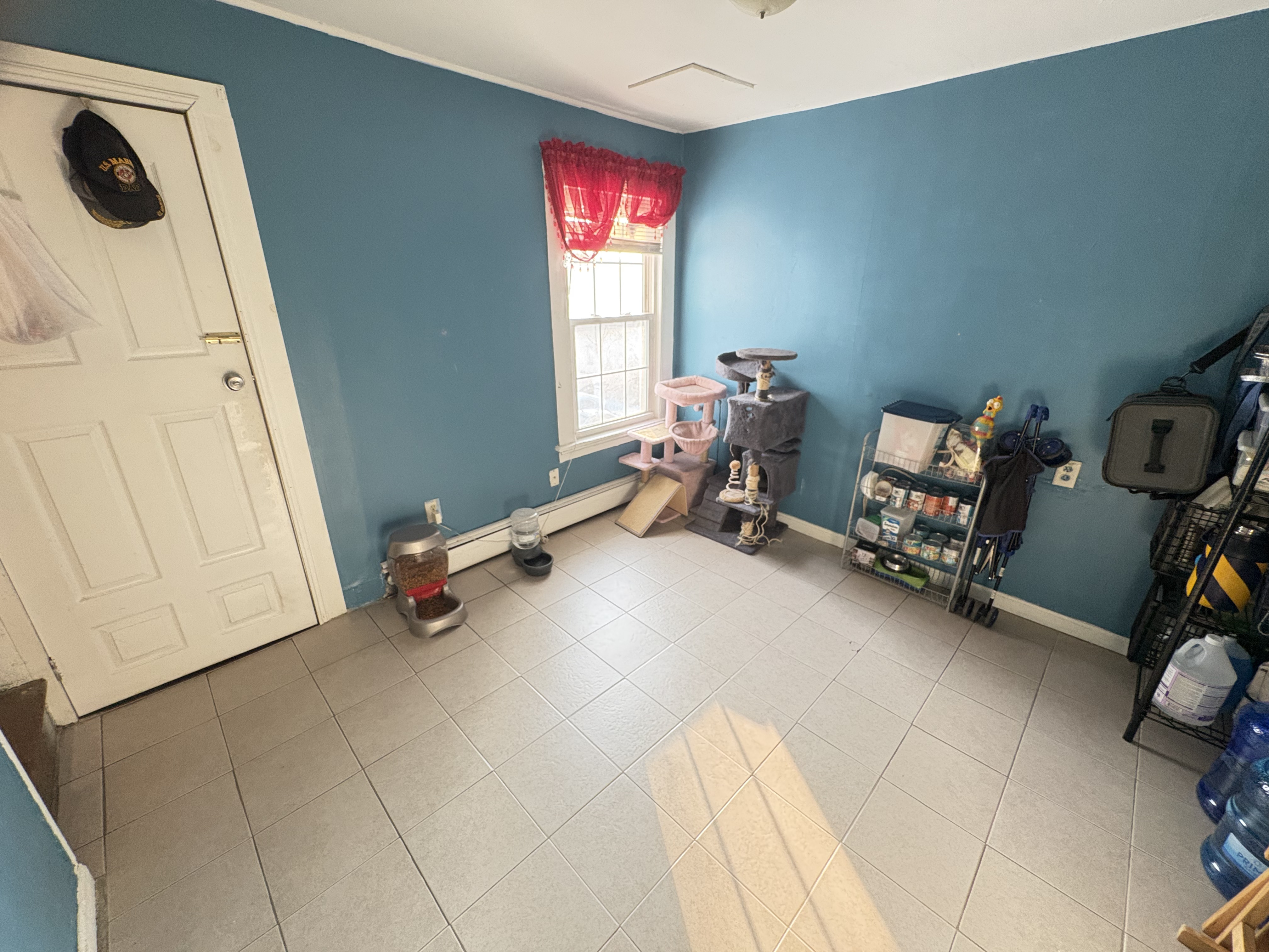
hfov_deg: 102.1
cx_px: 634
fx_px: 513
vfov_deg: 85.7
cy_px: 476
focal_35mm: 14
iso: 500
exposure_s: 1/60
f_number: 2.2
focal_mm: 2.22
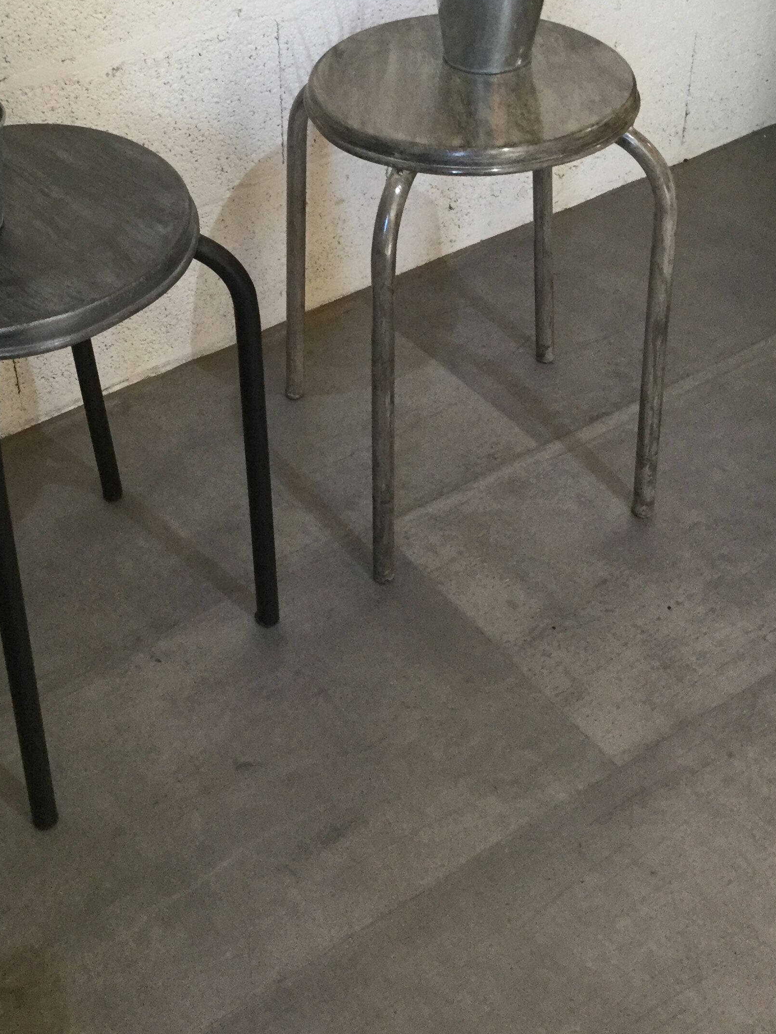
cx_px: 231
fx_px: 1405
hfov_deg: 30.5
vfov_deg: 39.4
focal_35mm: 47
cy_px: 262
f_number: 2.4
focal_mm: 3.3
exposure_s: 1/33
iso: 125
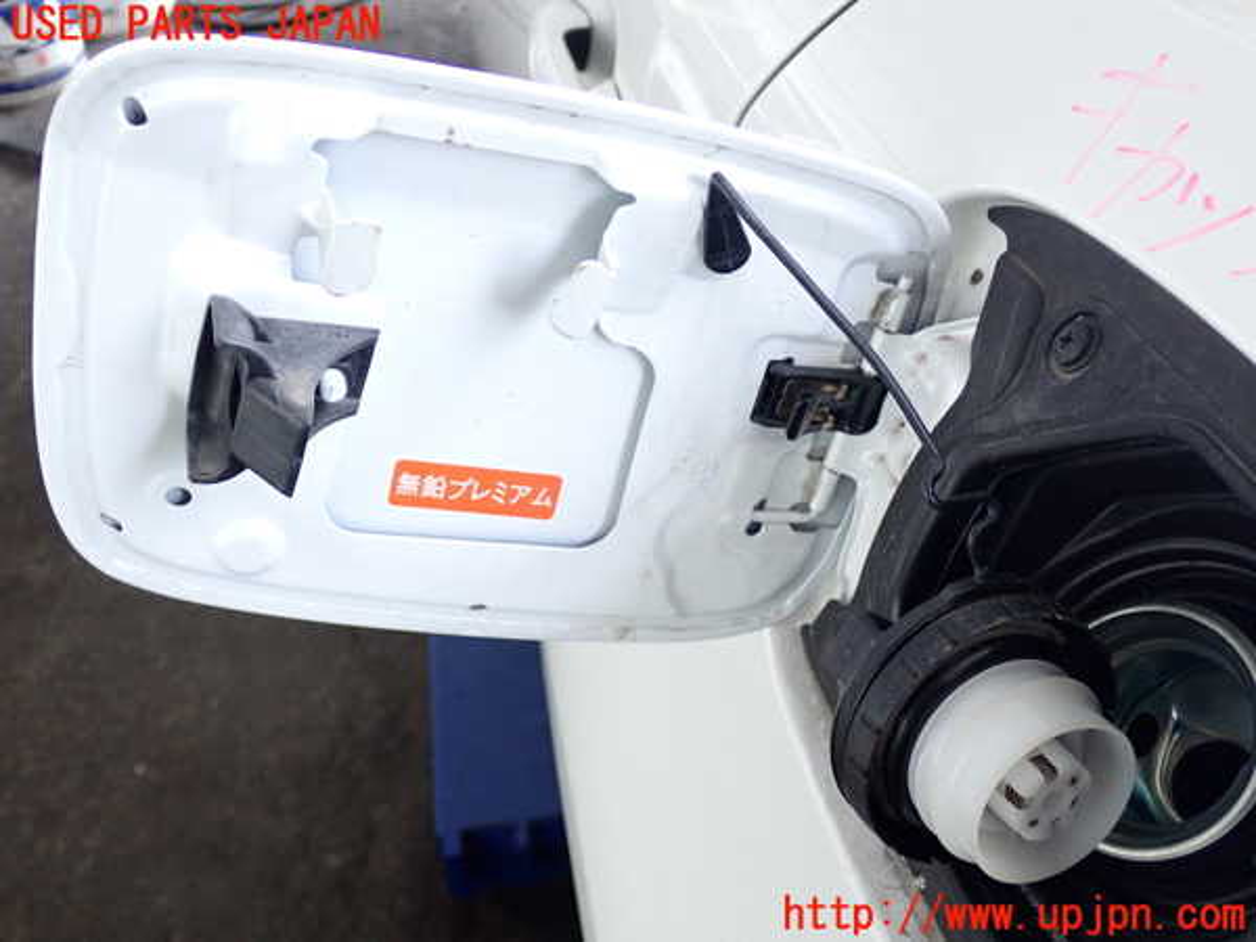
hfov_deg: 45.8
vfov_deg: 35.1
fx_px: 1488
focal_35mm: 41
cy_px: 471
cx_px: 628
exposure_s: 1/125
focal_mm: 7.31
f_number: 2.8
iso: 400
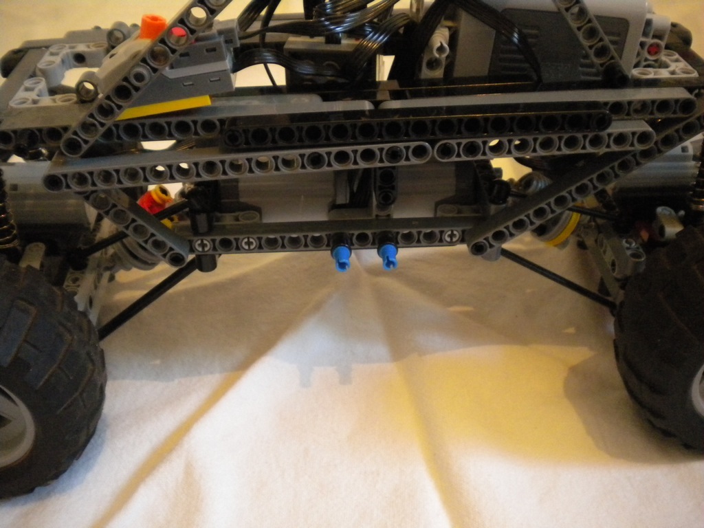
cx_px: 352
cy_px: 264
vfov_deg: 40.7
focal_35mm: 35
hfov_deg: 52.6
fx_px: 712
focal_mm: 6.3
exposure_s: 1/33.4
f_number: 3.1
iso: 800
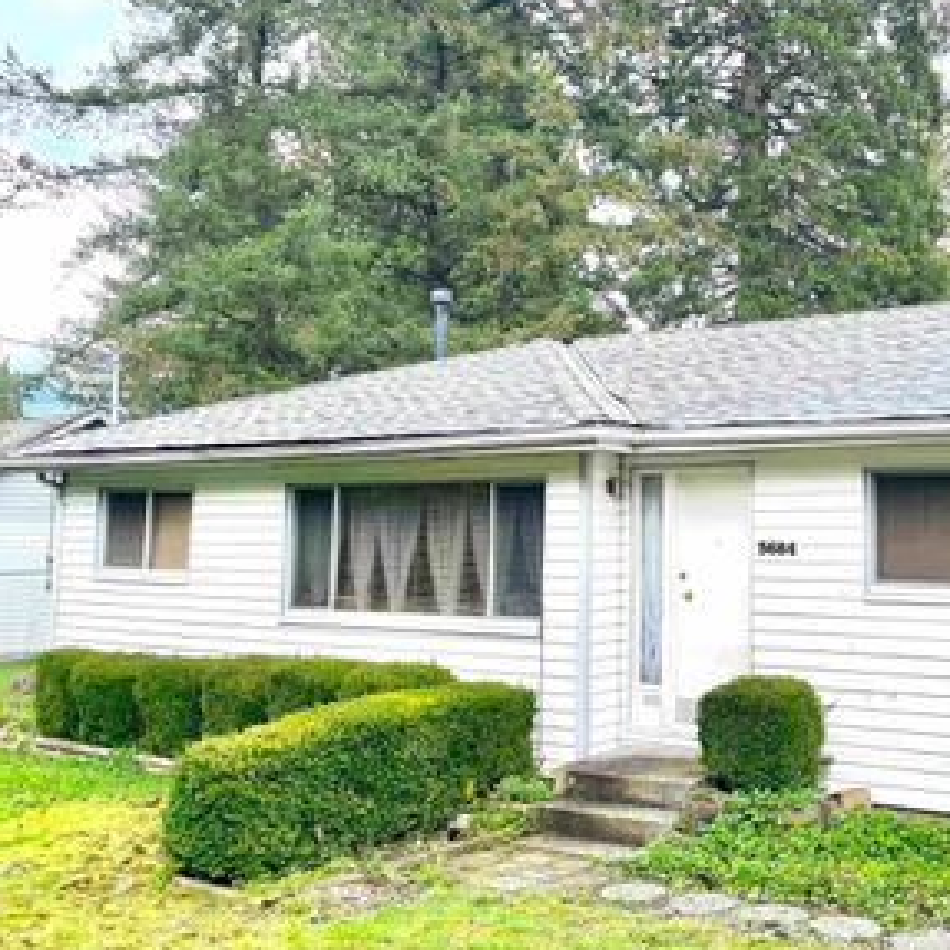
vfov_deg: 41.8
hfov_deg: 40.0
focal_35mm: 40
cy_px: 415
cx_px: 771
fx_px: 1242
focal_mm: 4.2
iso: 50
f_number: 1.6
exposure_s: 1/556
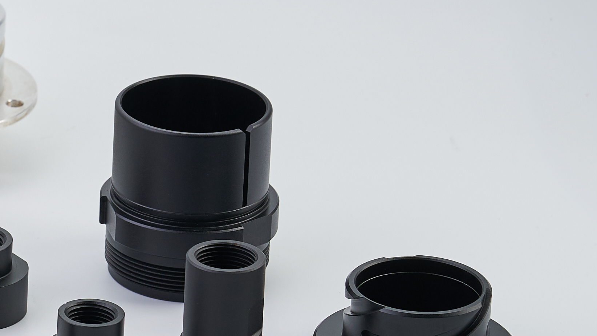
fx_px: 5446
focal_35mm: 344
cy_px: 92
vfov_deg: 3.5
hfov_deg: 6.2
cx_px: -241
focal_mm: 90
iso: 200
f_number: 7.1
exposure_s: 1/200
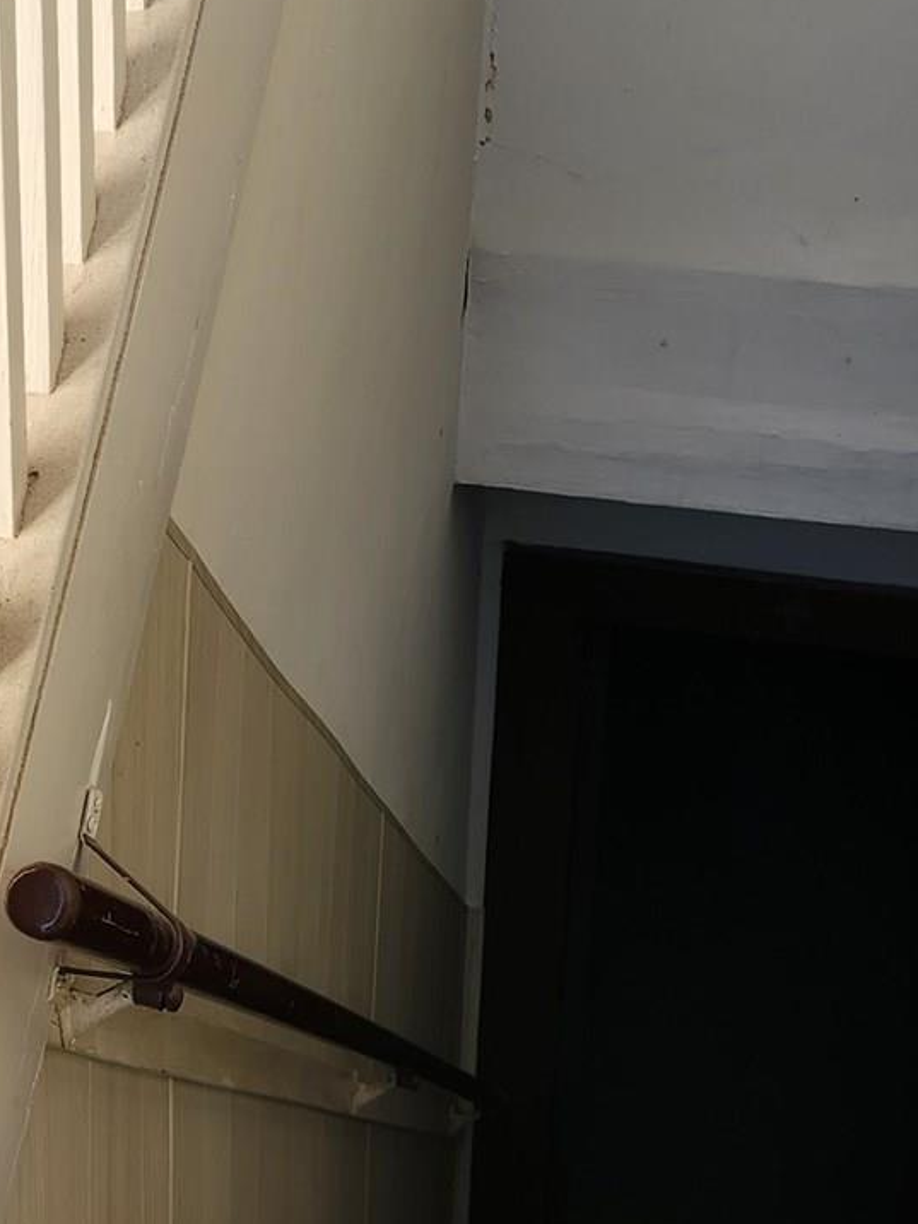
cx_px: -7
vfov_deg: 26.1
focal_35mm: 74
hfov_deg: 19.3
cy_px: 330
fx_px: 2617
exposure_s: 1/180
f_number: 1.8
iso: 20
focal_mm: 5.4
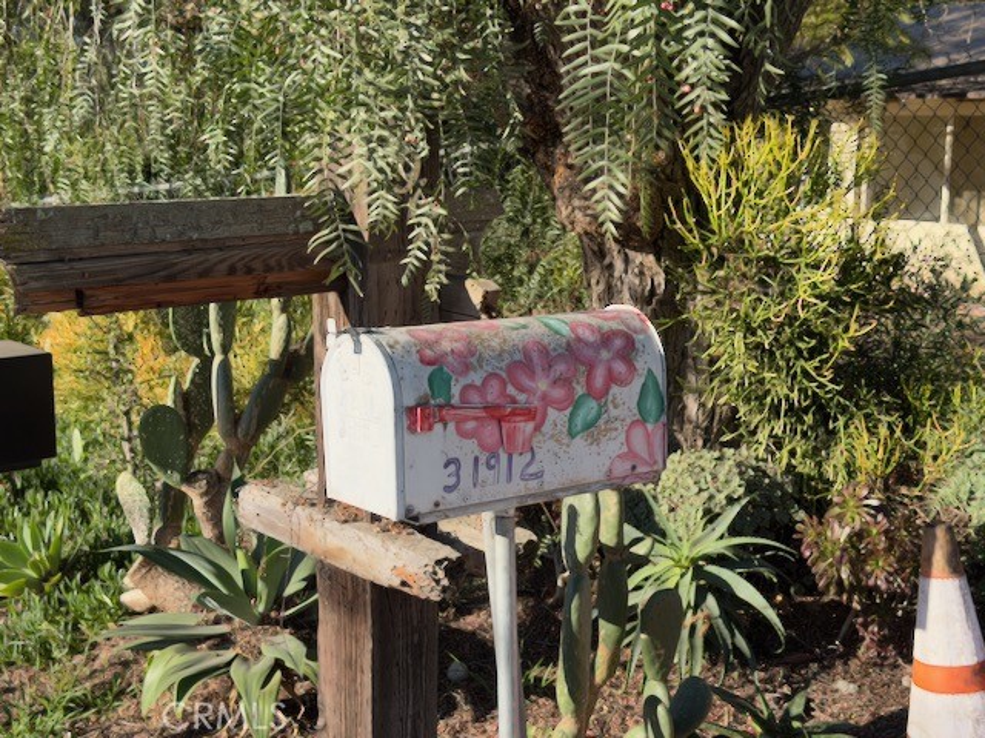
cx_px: 492
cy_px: 369
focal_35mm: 48
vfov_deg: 30.3
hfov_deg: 39.7
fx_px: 1366
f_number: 1.78
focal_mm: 6.76
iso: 100
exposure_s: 1/2273
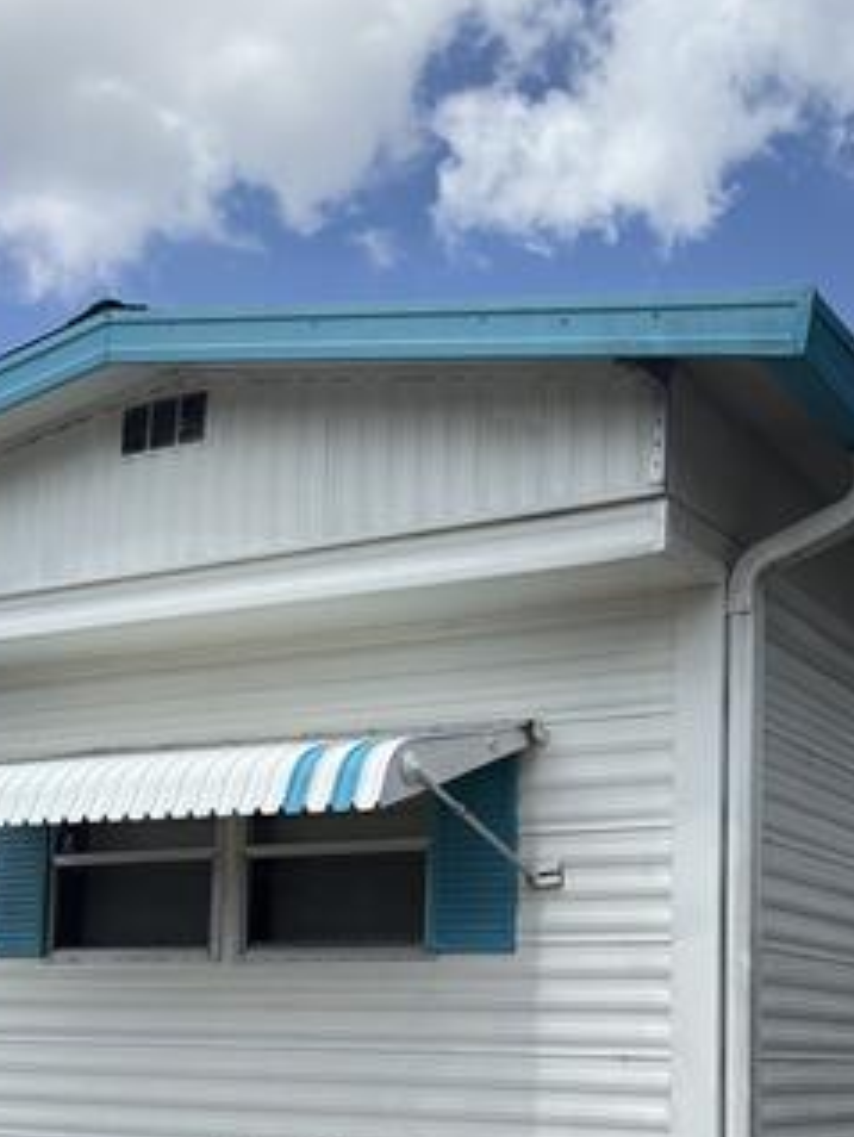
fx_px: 1610
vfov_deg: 37.4
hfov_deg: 29.5
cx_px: 582
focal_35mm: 49
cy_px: 919
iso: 64
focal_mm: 5.96
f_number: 1.6
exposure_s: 1/3831
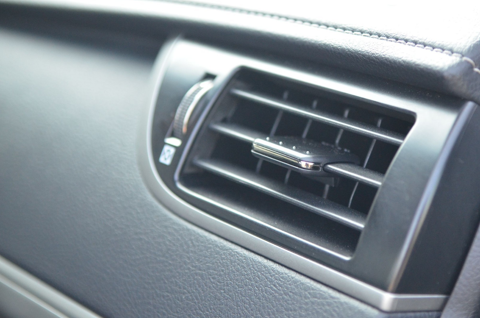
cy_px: 126
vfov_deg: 18.1
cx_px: 300
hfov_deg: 27.0
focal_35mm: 75
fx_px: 998
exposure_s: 1/160
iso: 1600
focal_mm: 40
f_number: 2.8
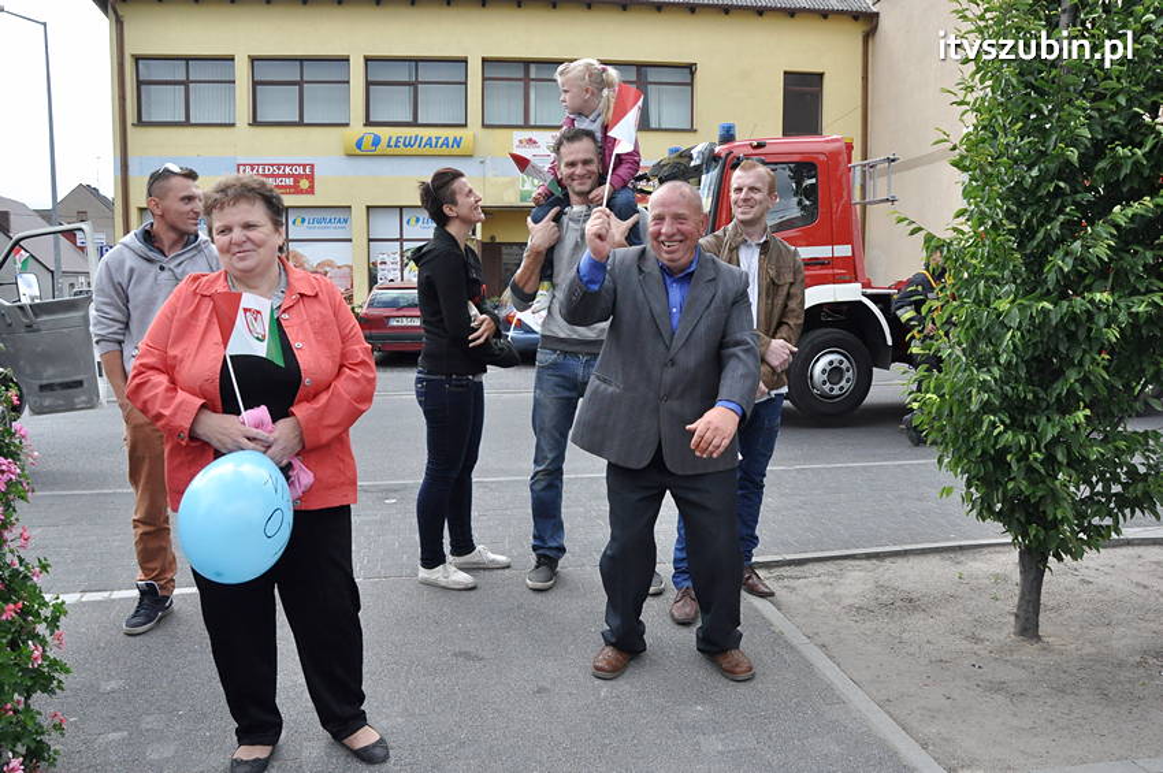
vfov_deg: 47.8
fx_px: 871
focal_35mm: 27
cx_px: 582
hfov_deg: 67.4
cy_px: 386
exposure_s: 1/640
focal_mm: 18
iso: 1250
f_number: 10
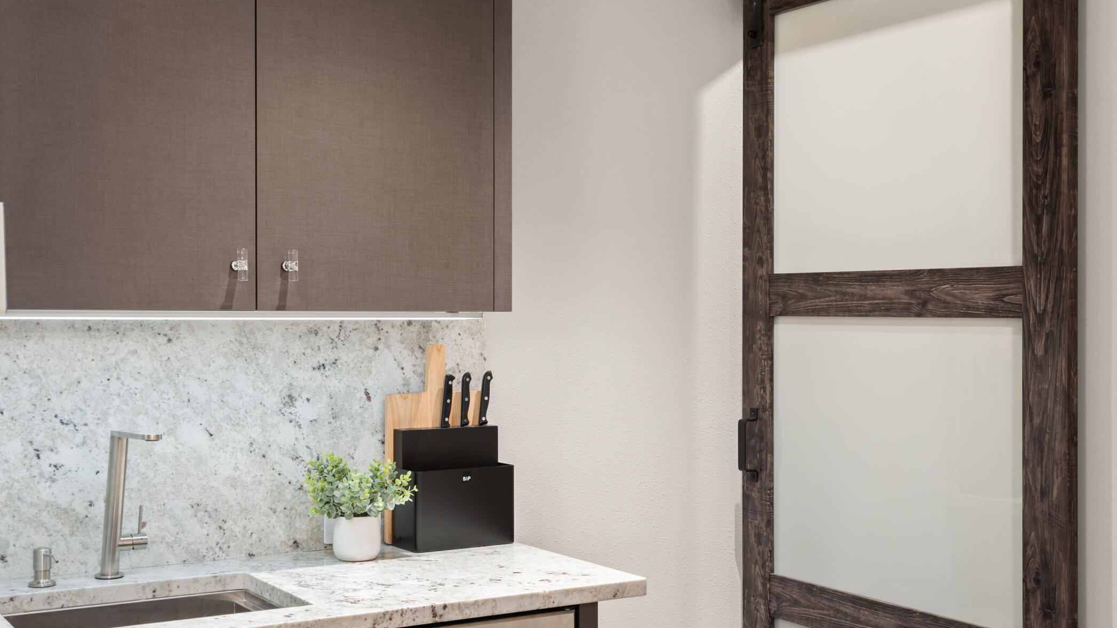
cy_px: 481
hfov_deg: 42.9
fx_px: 1422
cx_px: 544
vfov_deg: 24.6
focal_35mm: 48
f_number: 7.1
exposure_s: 2
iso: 100
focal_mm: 32
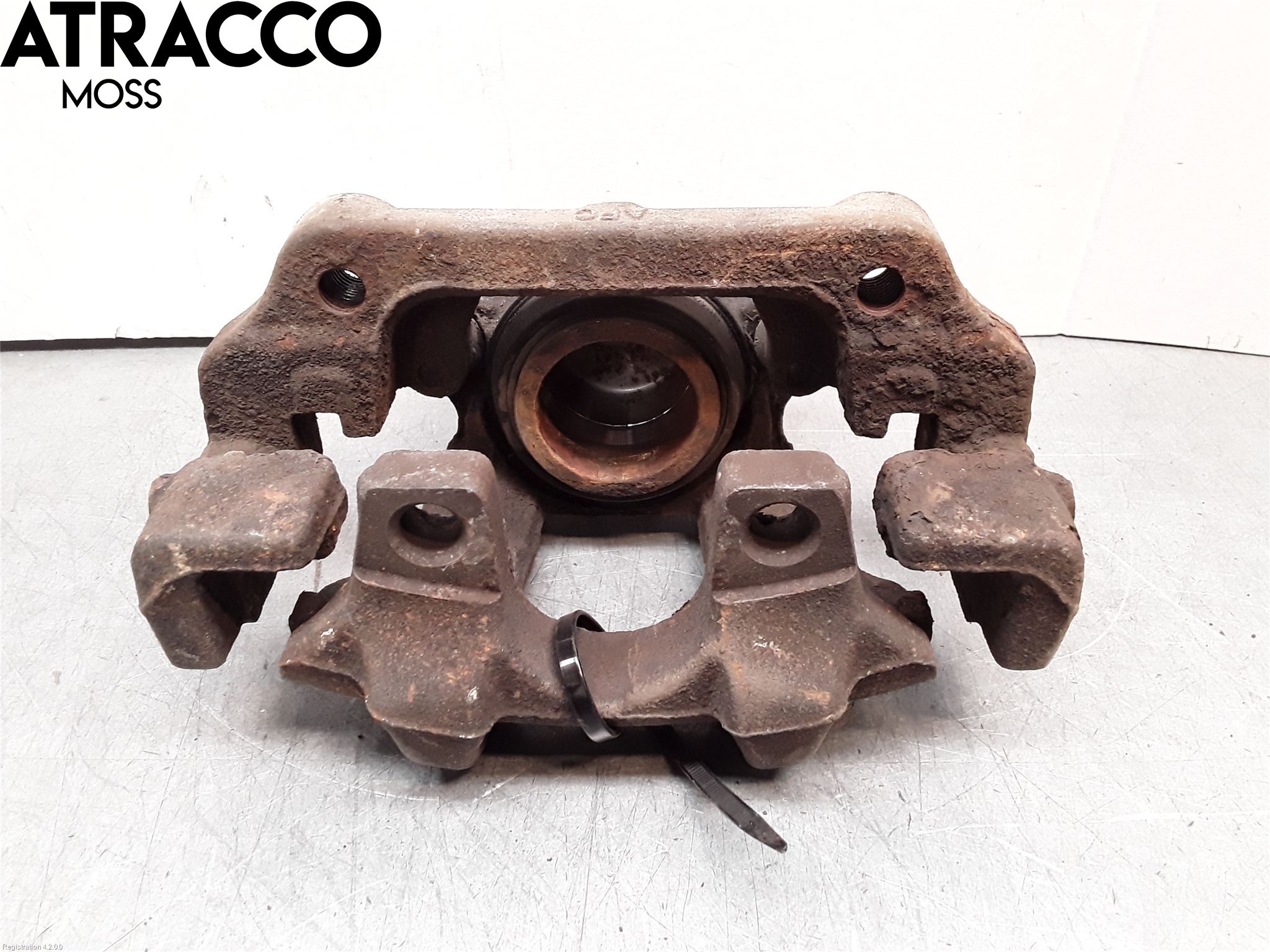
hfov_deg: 63.4
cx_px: 635
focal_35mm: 28
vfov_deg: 49.7
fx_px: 1027
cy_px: 476
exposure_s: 1/50
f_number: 1.9
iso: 100
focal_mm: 2.91
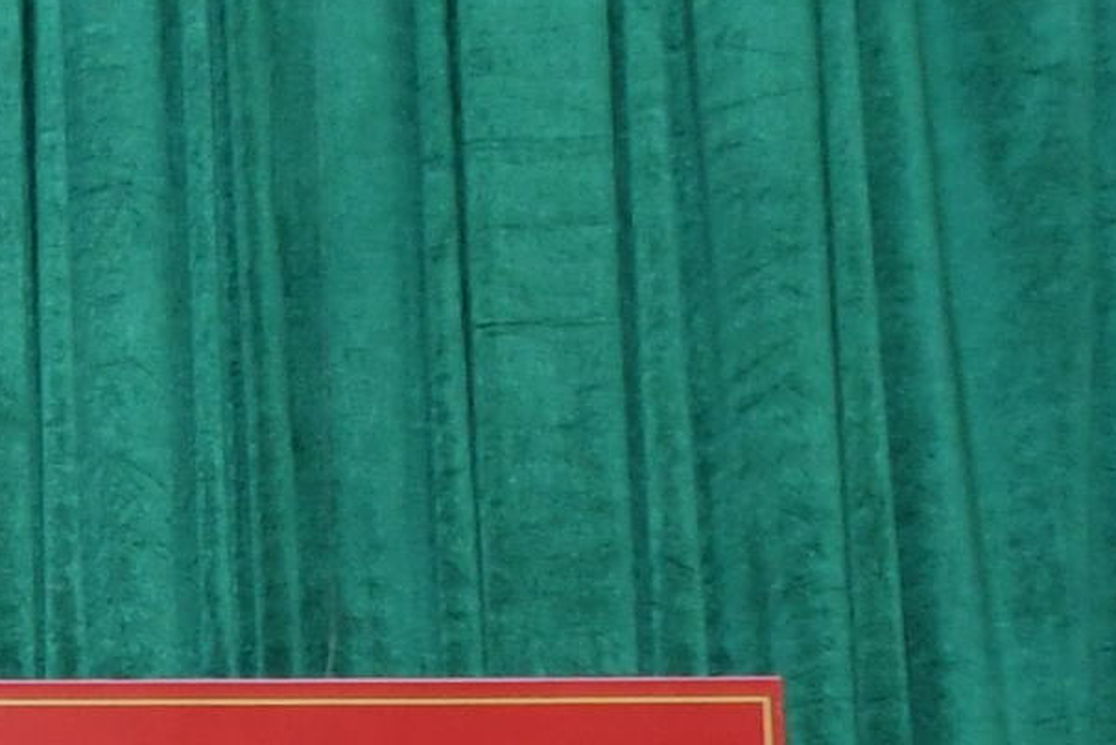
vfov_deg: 4.9
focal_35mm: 269
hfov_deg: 7.0
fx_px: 8343
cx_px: -1974
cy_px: 1925
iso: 1250
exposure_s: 1/200
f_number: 4
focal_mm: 26
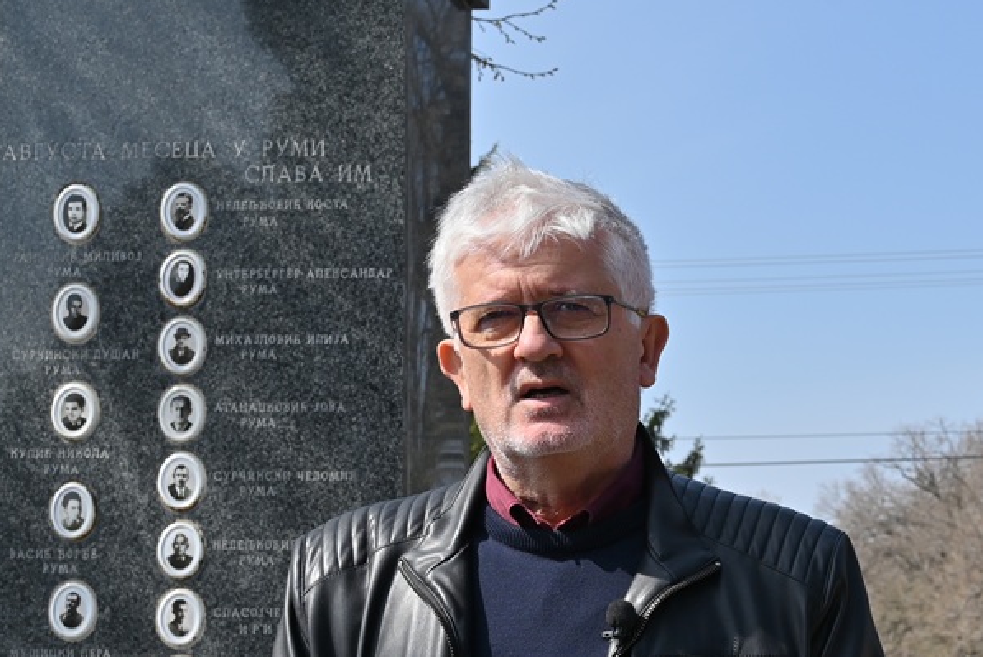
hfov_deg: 24.5
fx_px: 2159
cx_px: 975
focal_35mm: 79
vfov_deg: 16.9
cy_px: 657
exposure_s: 1/400
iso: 100
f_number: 8
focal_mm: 35
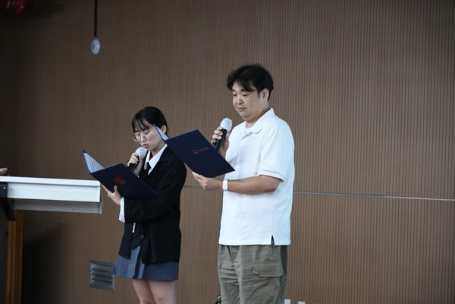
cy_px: 152
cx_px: 228
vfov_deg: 11.4
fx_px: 1517
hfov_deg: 17.1
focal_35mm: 120
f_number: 4
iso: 2200
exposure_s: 1/125
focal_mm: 80
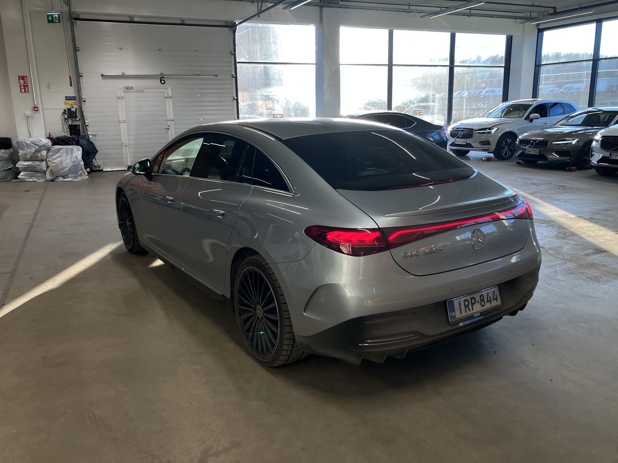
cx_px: 309
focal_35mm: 28
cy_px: 232
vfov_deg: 49.7
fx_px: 500
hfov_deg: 63.4
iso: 40
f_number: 1.8
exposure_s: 1/100
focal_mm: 3.99
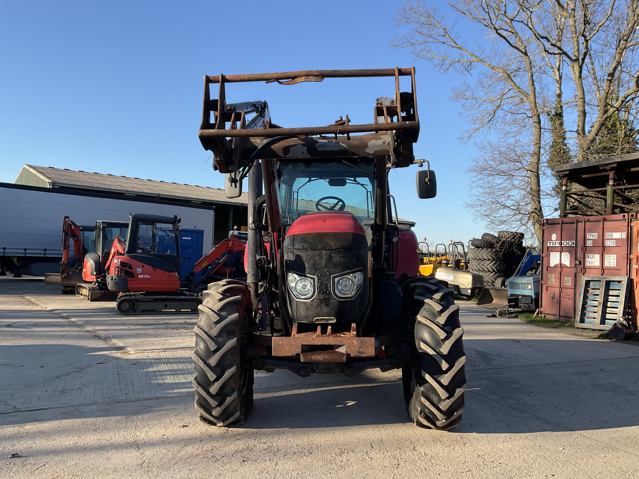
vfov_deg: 48.2
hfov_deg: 61.7
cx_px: 320
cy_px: 240
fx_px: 535
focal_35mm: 29
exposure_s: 1/759
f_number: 1.8
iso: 16
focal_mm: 3
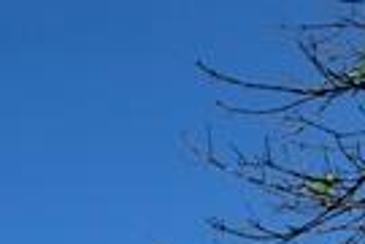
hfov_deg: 16.3
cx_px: -281
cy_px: 470
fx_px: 1078
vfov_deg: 11.7
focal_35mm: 106
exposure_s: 1/320
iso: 200
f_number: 9
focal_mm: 15
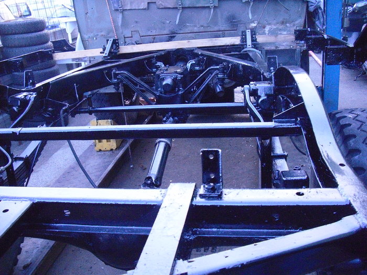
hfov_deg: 49.0
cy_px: 138
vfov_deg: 37.7
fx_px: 403
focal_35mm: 38
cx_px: 184
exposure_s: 1/25
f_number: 2.8
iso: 800
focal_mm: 6.2
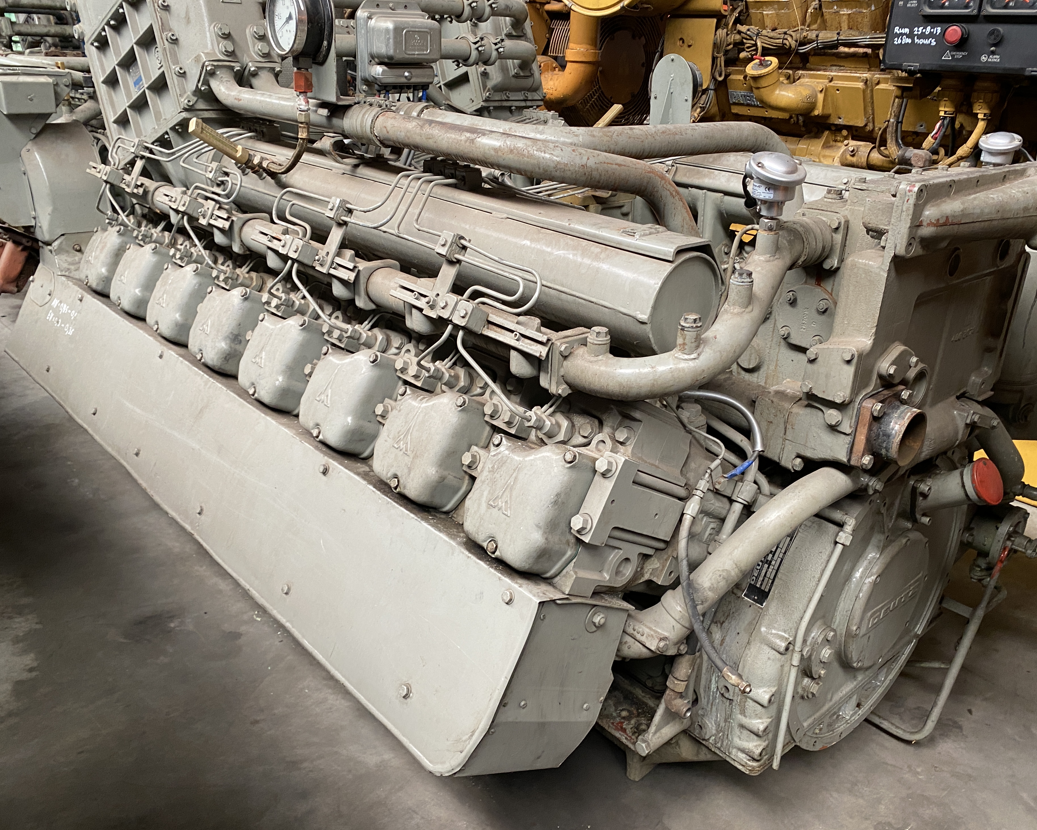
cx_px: 563
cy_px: 429
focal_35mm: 28
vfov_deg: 51.5
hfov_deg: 62.1
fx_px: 859
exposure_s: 1/75
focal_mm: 4.25
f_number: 1.8
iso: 125
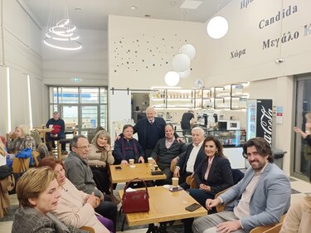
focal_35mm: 25
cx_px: 156
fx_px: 225
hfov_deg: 69.4
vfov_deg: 54.9
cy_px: 116
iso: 1081
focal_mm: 4.71
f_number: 1.79
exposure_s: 1/33.3
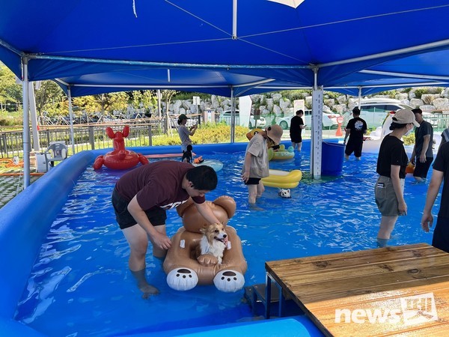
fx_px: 337
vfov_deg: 53.1
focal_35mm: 26
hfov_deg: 67.3
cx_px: 224
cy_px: 168
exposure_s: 1/924
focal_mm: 5.7
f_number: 1.5
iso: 50
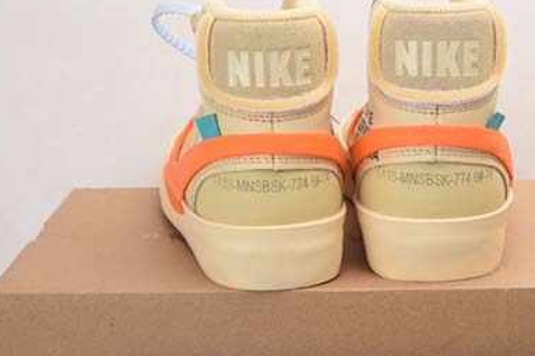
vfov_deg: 7.5
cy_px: 238
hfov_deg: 11.2
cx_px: 359
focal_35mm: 183
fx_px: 2718
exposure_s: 1/200
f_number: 9
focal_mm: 100
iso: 100
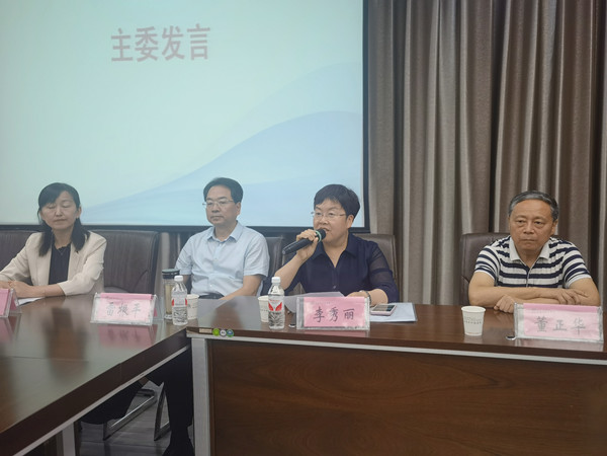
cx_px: 304
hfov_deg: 54.0
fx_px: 596
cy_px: 228
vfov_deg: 41.8
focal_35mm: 34
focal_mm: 6.67
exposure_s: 1/100
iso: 200
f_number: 4
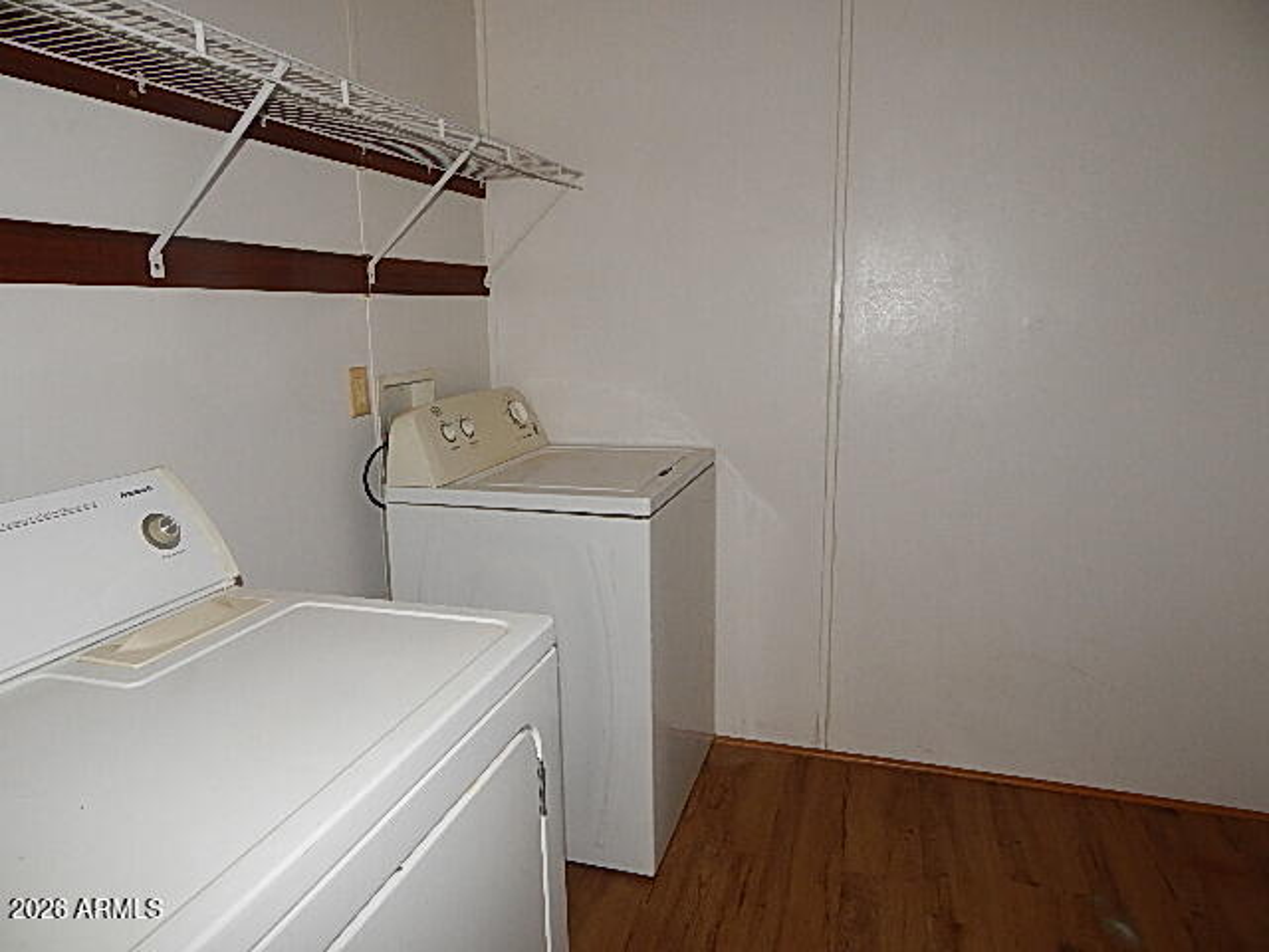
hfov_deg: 73.9
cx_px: 634
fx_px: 843
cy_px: 476
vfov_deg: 58.9
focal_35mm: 23
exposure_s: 1/30
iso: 200
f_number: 3
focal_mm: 4
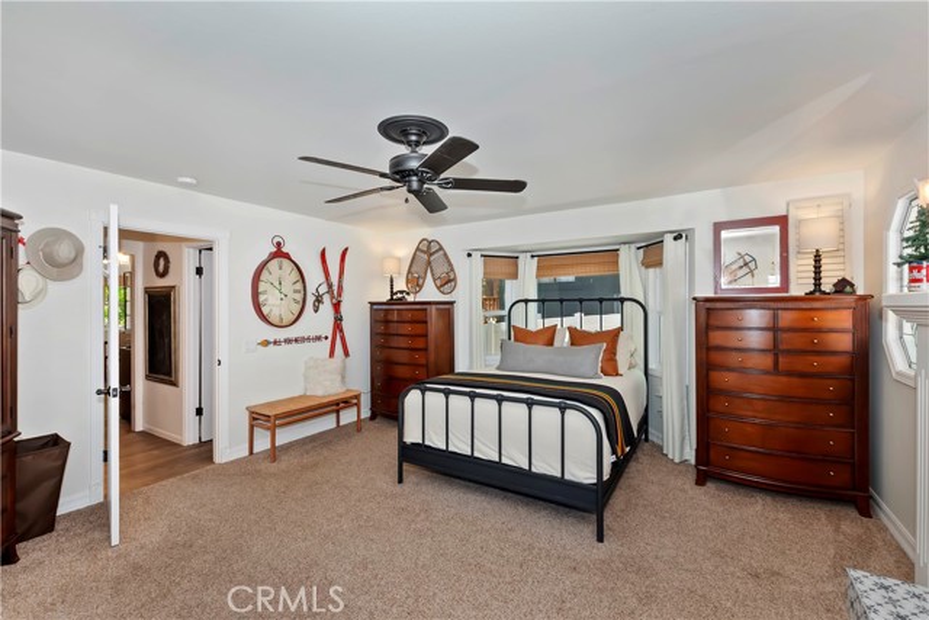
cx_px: 464
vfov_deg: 77.4
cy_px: 310
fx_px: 387
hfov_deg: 100.4
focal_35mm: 15
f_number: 8
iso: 400
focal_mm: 10
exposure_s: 1/30
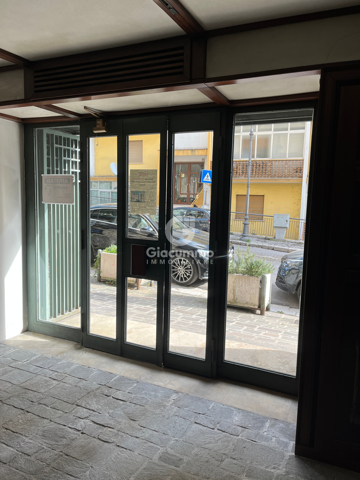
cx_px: 180
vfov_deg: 67.3
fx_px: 361
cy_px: 240
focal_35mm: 26
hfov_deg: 53.1
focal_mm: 5.1
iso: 32
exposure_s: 1/147
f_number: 1.6
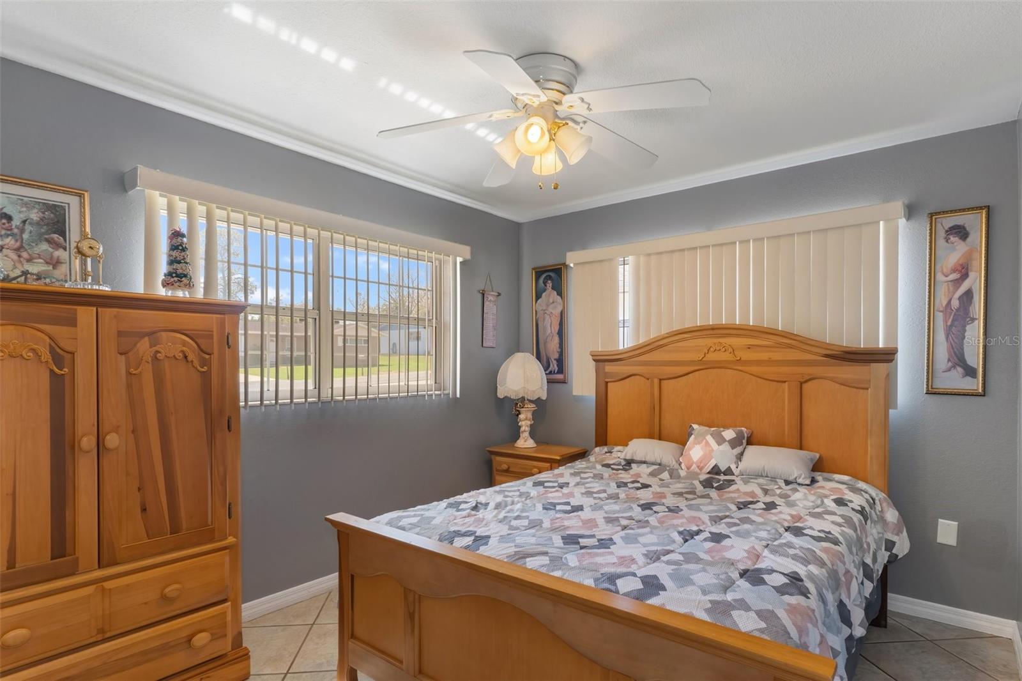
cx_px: 511
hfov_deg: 90.0
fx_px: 511
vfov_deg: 67.4
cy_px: 340
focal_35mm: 18
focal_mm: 12
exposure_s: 1/8
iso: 1000
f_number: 8
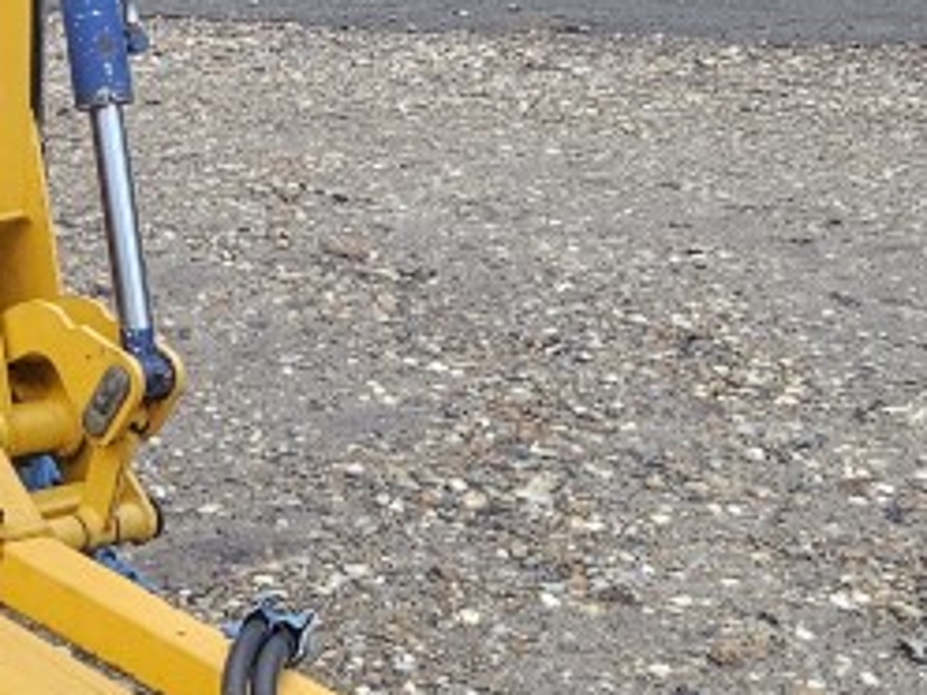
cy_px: 15
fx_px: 2544
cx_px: 49
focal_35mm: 95
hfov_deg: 20.1
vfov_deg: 15.3
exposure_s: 1/100
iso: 200
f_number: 1.8
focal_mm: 5.4
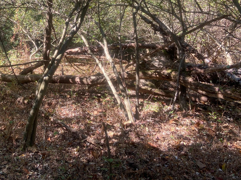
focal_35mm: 42
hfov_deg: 43.5
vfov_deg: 33.5
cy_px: 40
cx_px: 64
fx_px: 292
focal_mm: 4.25
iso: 32
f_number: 1.8
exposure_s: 1/122
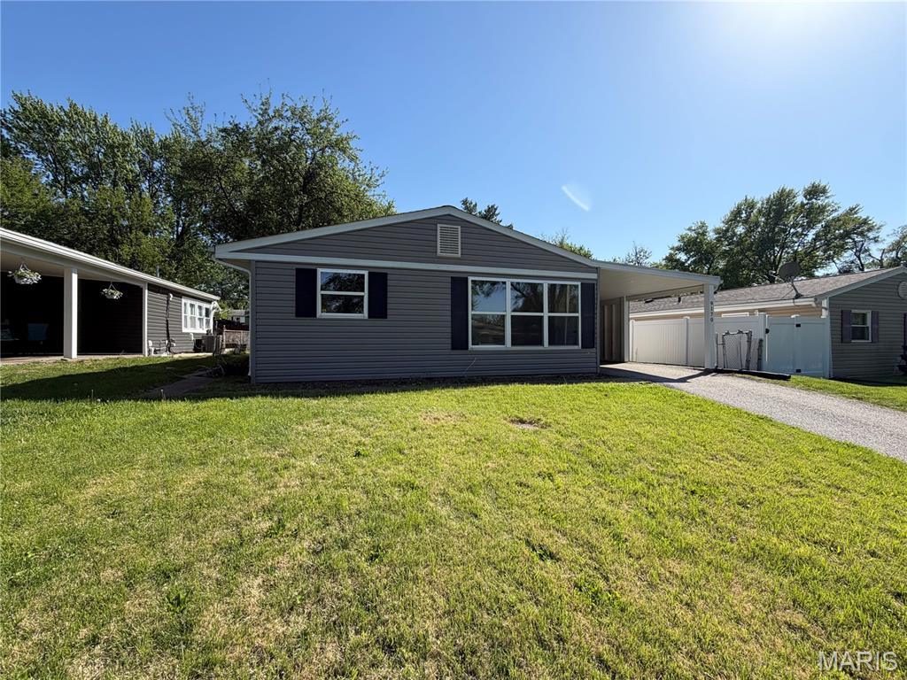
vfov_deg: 85.7
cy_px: 340
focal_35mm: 14
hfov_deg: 102.1
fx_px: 367
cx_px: 454
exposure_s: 1/770
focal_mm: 2.22
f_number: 2.2
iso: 25
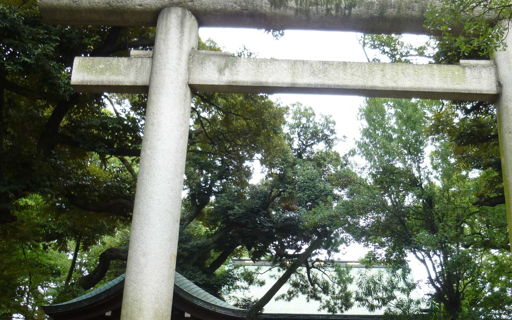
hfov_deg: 47.6
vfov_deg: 30.7
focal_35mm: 41
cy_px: 241
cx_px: 329
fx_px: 572
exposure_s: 1/160
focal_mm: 4.5
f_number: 3.1
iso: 100
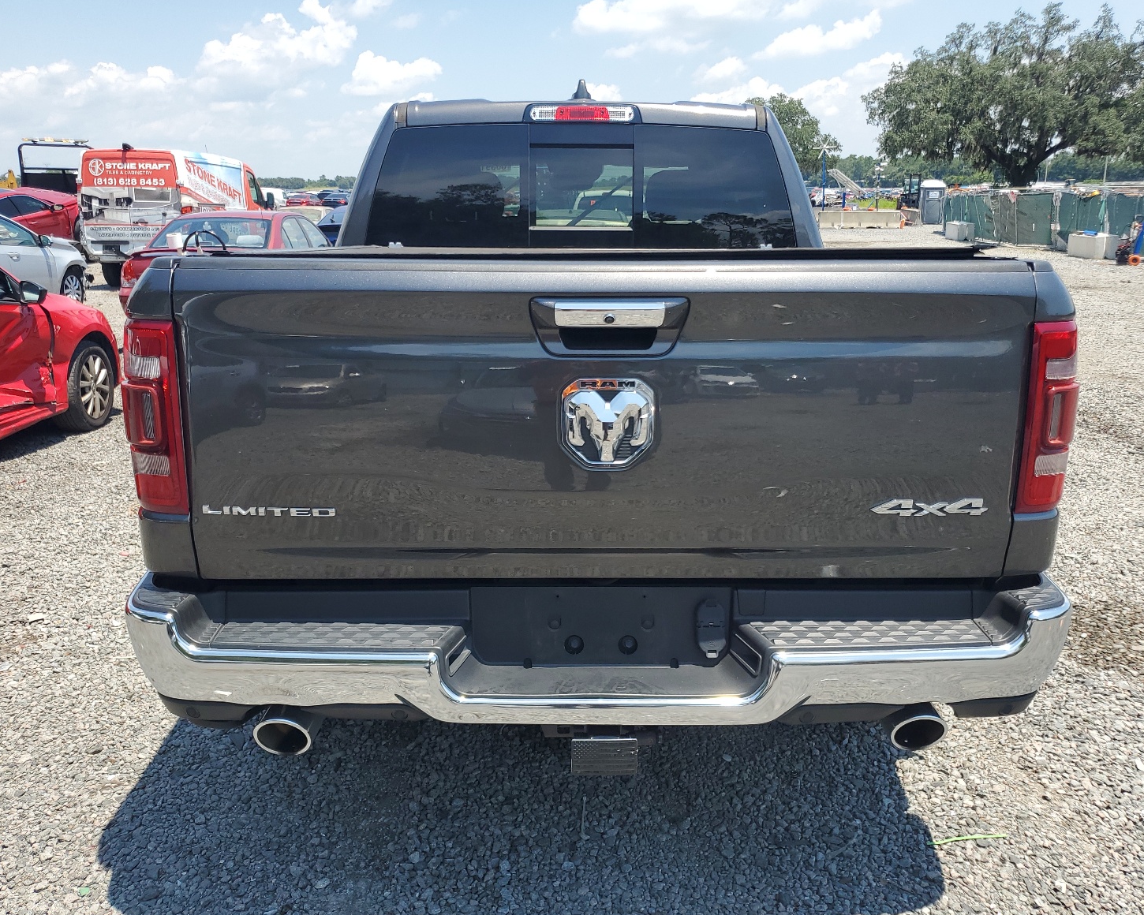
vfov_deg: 51.5
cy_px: 460
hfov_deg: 62.2
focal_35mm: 28
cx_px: 561
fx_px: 948
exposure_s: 1/2000
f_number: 1.5
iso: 50
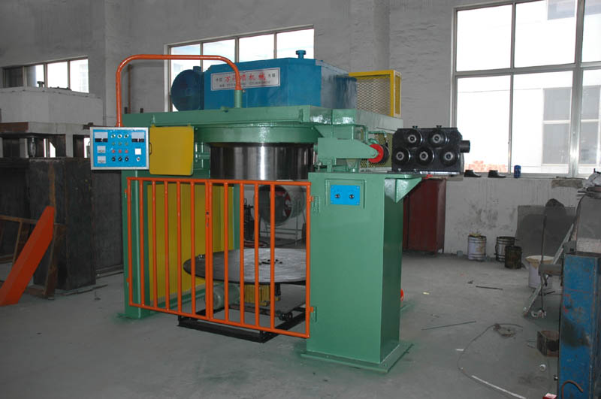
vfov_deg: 39.9
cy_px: 200
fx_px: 550
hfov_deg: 57.3
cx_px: 300
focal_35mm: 33
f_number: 3.8
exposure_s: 1/60
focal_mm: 22
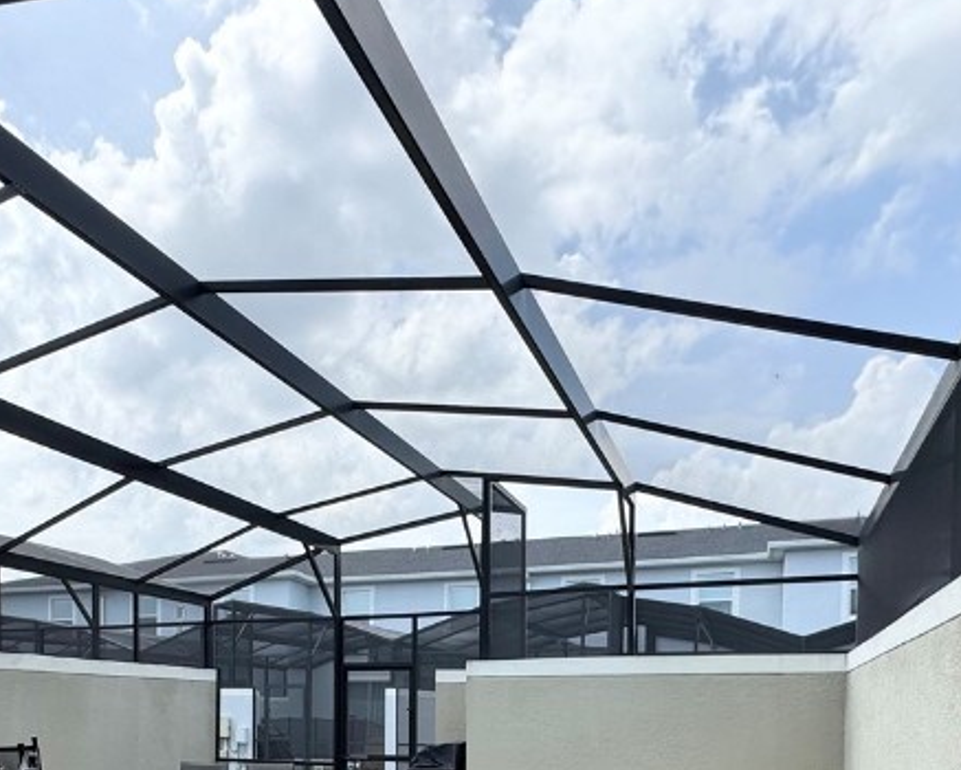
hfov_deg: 55.1
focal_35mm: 32
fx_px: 911
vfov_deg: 40.9
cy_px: 741
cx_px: 367
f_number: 2.2
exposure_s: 1/763
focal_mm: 2.22
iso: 40
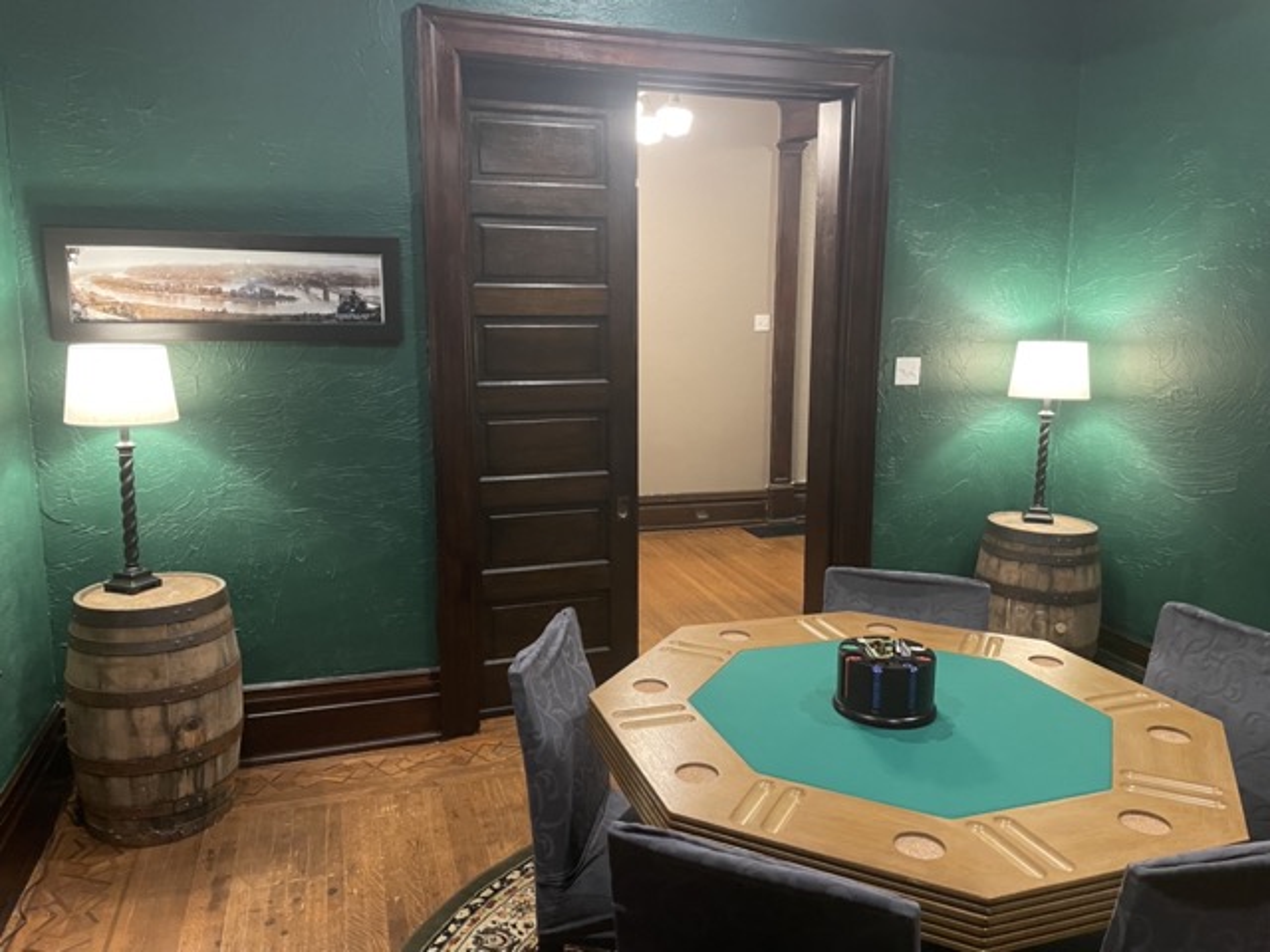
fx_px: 954
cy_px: 476
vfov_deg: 53.1
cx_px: 635
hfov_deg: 67.3
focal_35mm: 26
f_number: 1.6
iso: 640
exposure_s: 1/40
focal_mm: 4.2
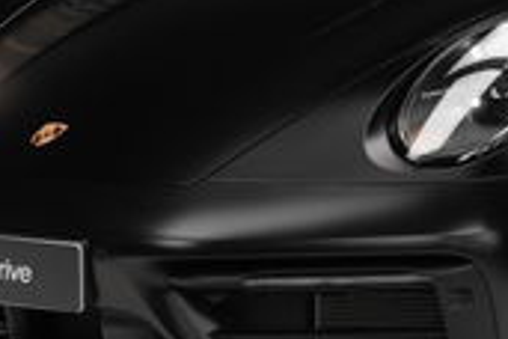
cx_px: 425
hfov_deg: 13.3
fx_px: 2159
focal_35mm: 153
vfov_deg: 8.9
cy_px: -12
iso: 1250
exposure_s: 1/60
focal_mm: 34
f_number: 4
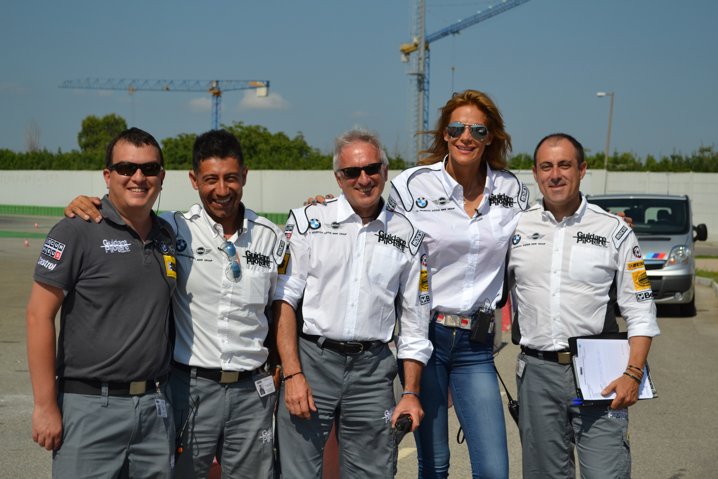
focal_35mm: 69
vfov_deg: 19.7
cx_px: 359
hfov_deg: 29.2
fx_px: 1376
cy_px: 240
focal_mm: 46
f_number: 7.1
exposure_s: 1/2000
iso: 250
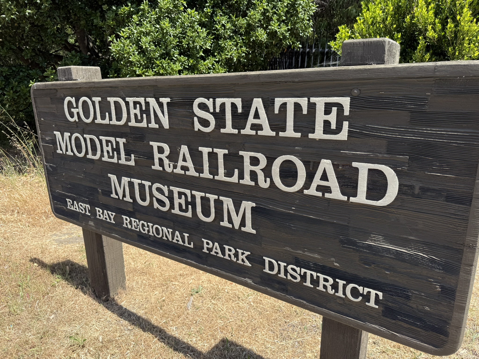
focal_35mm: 24
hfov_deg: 71.6
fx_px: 332
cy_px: 180
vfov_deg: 56.8
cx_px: 240
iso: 80
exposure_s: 1/1689
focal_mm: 6.76
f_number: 1.78
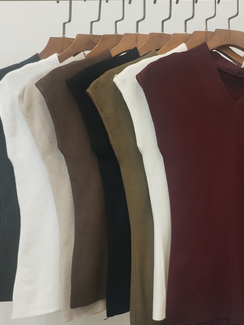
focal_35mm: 46
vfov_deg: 41.2
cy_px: 177
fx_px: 432
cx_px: 149
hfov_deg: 31.4
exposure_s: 1/60
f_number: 1.8
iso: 500
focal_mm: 4.75
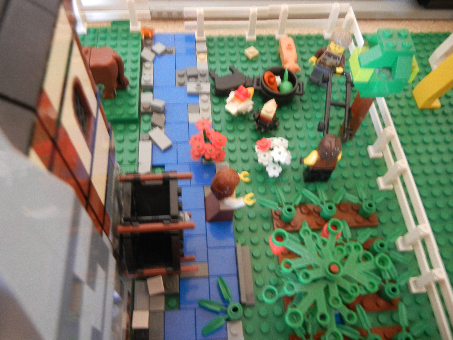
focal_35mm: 30
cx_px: 226
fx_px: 393
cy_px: 170
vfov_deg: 46.8
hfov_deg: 60.0
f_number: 3.5
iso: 400
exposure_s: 1/2
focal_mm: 5.4
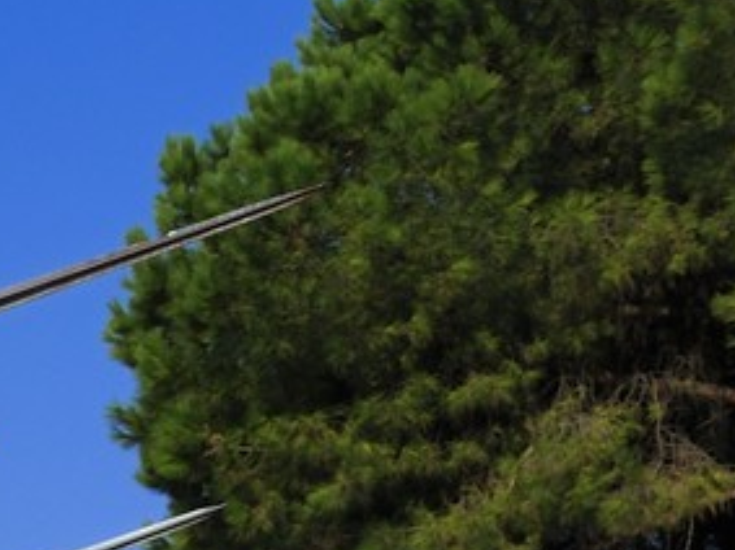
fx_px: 3120
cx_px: -1112
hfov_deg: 11.0
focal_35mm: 147
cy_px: 1097
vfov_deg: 9.4
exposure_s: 1/250
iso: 200
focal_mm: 27
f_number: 11
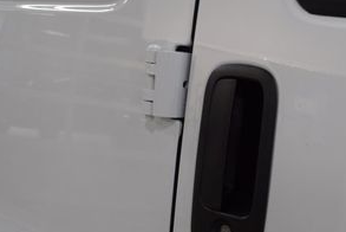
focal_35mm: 72
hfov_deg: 27.8
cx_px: 240
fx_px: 693
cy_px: 133
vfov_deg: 19.0
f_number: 4.5
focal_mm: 22
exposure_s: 1/80
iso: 400
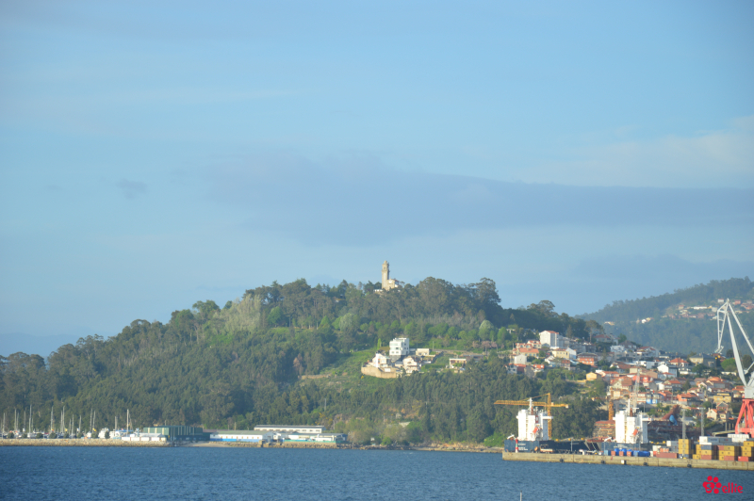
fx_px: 3296
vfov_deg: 8.7
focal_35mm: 158
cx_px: 377
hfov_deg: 13.1
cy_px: 250
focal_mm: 105
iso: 100
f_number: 6.3
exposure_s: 1/160
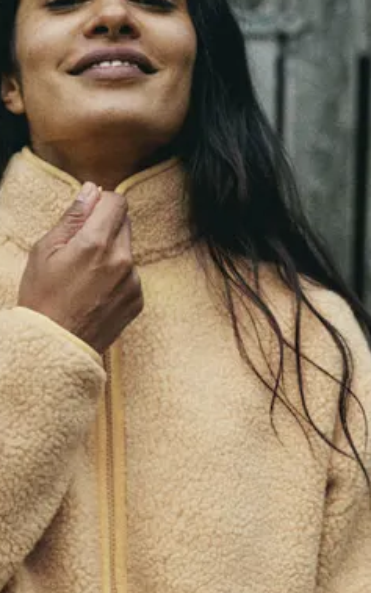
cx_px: -42
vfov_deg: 18.4
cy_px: 272
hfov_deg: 11.4
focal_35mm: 113
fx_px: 1827
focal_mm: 35
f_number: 1.8
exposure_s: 1/1000
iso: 100
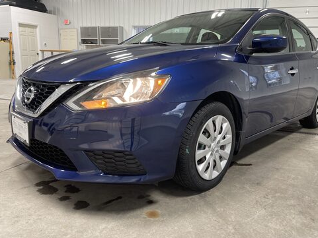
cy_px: 115
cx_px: 168
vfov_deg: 51.4
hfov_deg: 65.3
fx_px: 248
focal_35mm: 27
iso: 80
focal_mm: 5.1
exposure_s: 1/60
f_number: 1.6
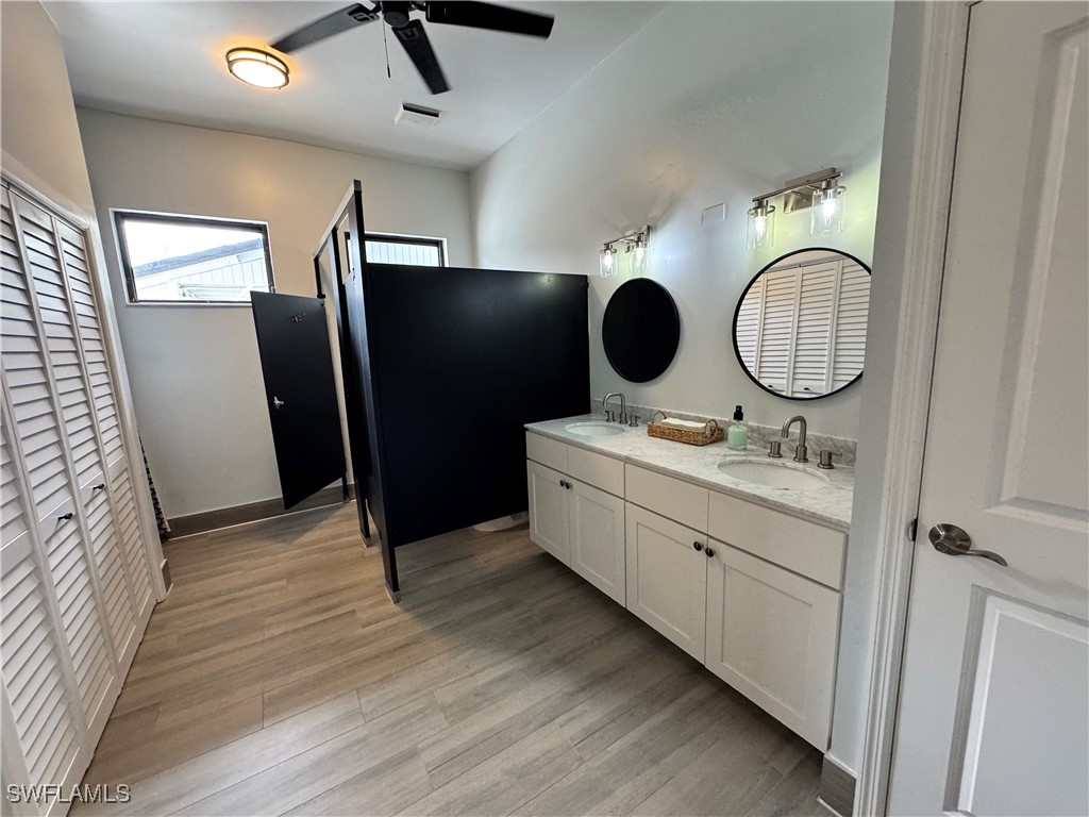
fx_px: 440
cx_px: 544
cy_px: 408
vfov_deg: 85.7
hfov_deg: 102.1
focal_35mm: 14
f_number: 2.2
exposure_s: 1/60
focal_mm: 2.22
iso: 250
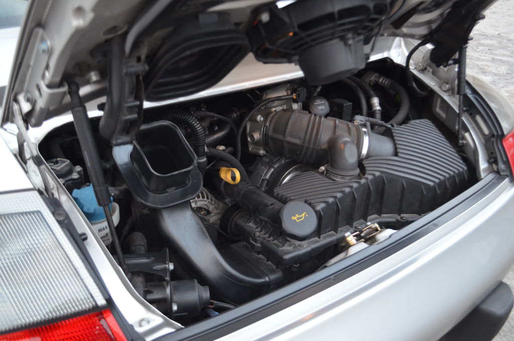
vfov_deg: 36.7
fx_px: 513
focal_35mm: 36
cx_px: 257
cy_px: 170
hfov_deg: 53.2
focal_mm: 24
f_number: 4
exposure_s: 1/30
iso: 1250
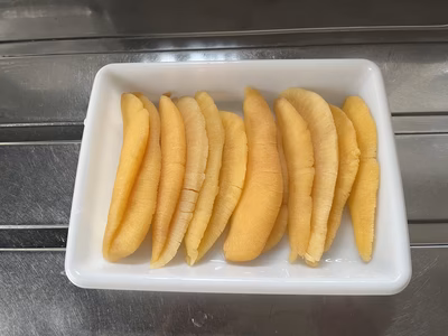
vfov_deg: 53.1
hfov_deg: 67.3
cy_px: 168
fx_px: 336
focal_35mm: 26
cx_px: 224
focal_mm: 5.1
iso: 125
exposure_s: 1/60
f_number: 1.6
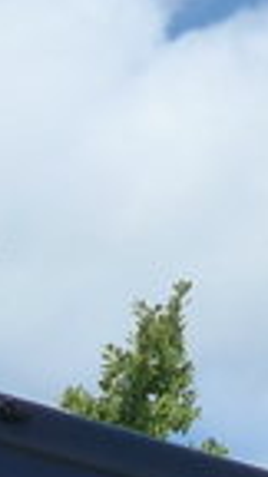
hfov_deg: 3.4
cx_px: 122
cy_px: 957
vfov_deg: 5.9
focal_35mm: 355
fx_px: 4485
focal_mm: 8
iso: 160
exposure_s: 1/640
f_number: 5
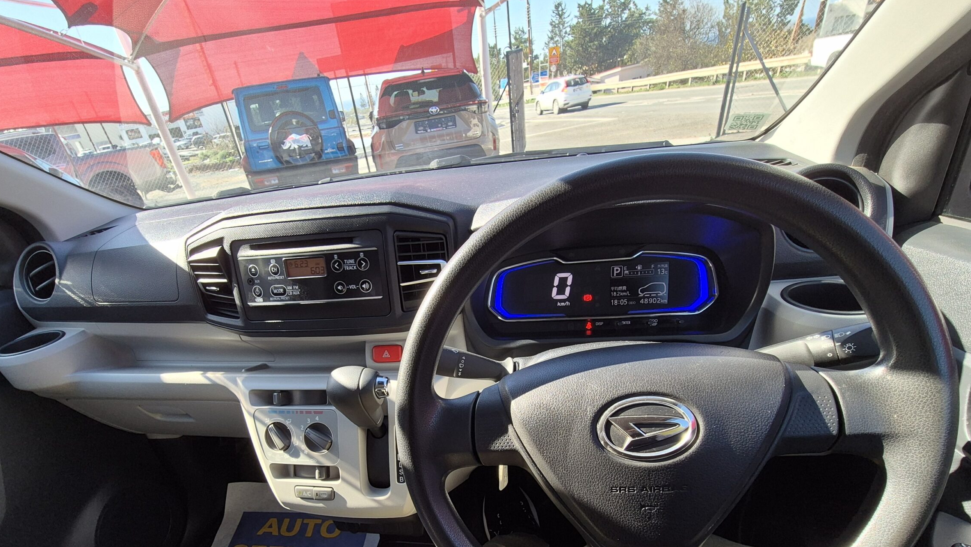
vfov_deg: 63.5
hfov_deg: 99.1
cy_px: 404
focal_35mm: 16
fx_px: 412
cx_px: 443
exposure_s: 1/246
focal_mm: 2.2
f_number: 2.2
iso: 50
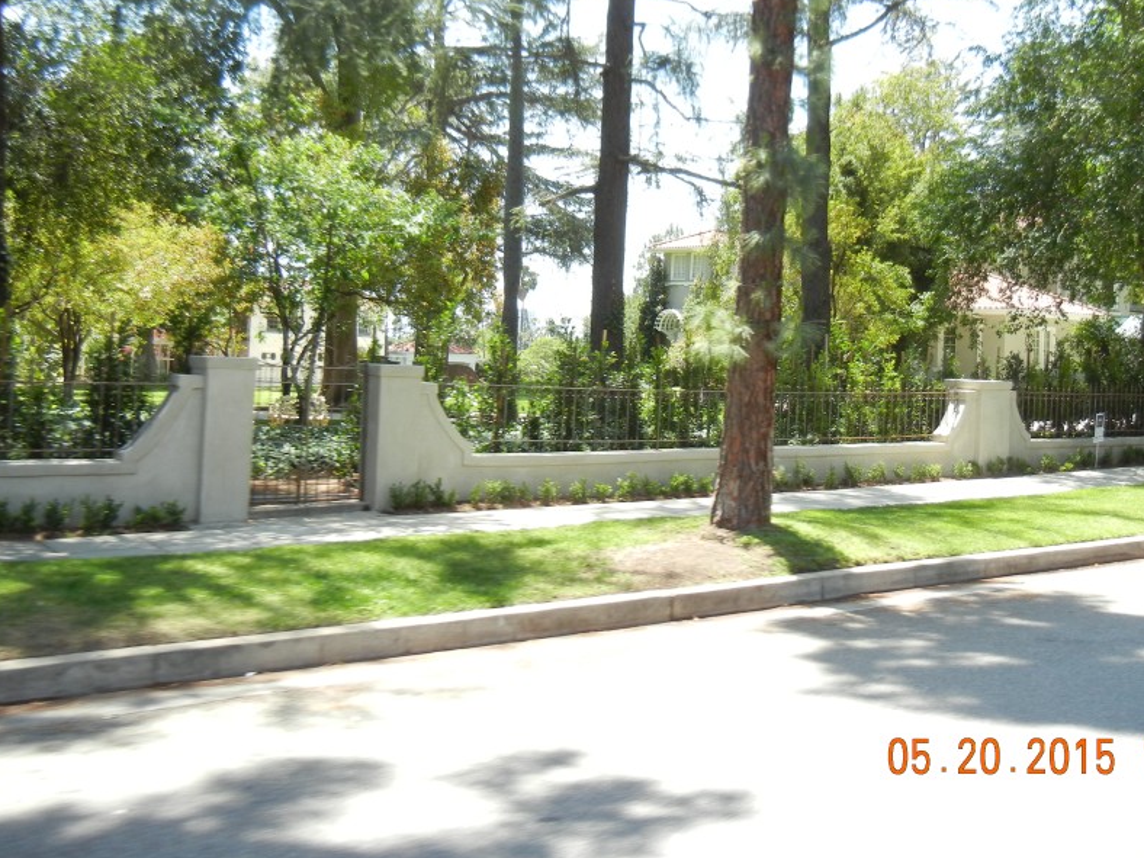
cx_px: 601
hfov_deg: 47.8
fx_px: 1289
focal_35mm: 39
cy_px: 315
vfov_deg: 36.6
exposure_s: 1/263
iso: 160
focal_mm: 5.4
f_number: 3.5
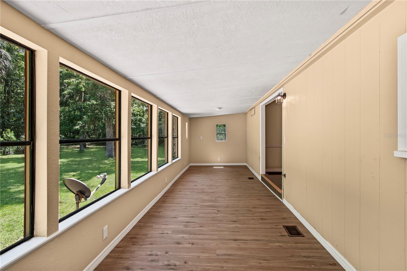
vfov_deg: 72.0
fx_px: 186
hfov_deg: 95.0
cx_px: 204
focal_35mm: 16
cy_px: 136
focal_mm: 11
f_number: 9
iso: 100
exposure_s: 1/100
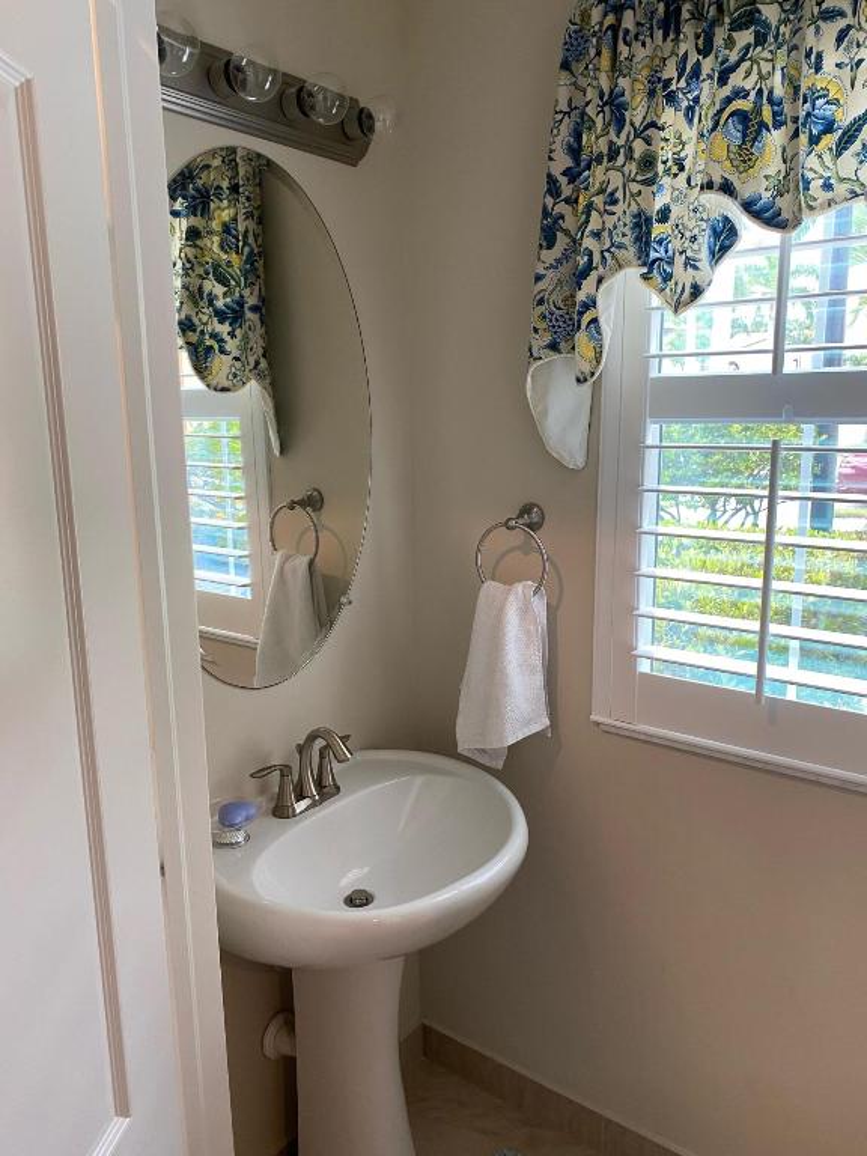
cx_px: 434
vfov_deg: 67.3
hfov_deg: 53.1
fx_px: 868
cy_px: 578
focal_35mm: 26
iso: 100
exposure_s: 1/60
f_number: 1.8
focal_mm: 4.25
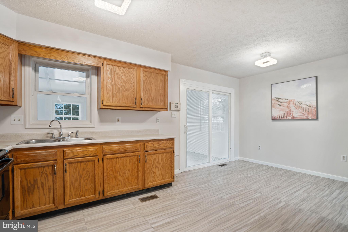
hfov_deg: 96.7
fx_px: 155
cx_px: 174
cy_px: 116
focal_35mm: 16
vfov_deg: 73.7
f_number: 4
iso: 320
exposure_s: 1/25
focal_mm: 16
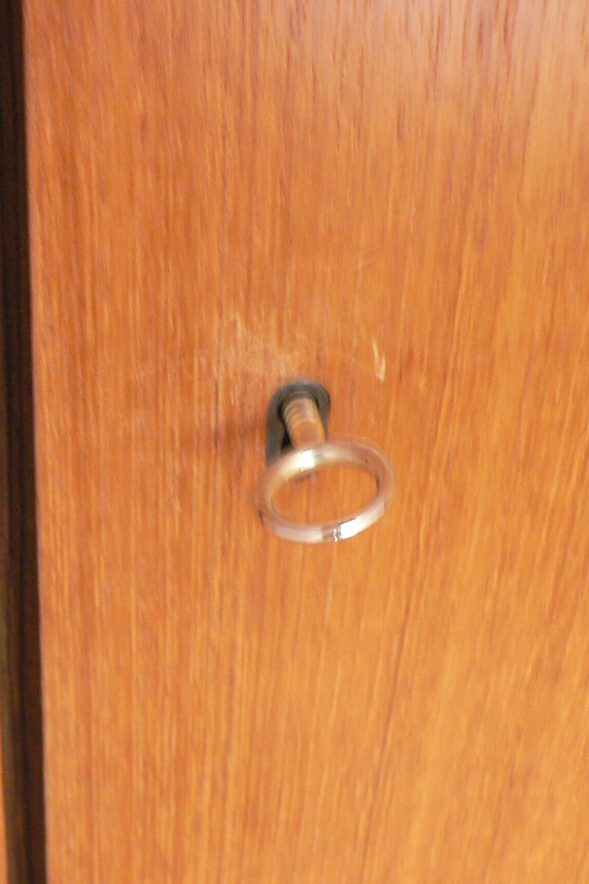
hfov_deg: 23.5
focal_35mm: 56
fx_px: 1375
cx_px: 52
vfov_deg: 35.6
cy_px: 480
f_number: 2.8
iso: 200
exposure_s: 1/6
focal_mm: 6
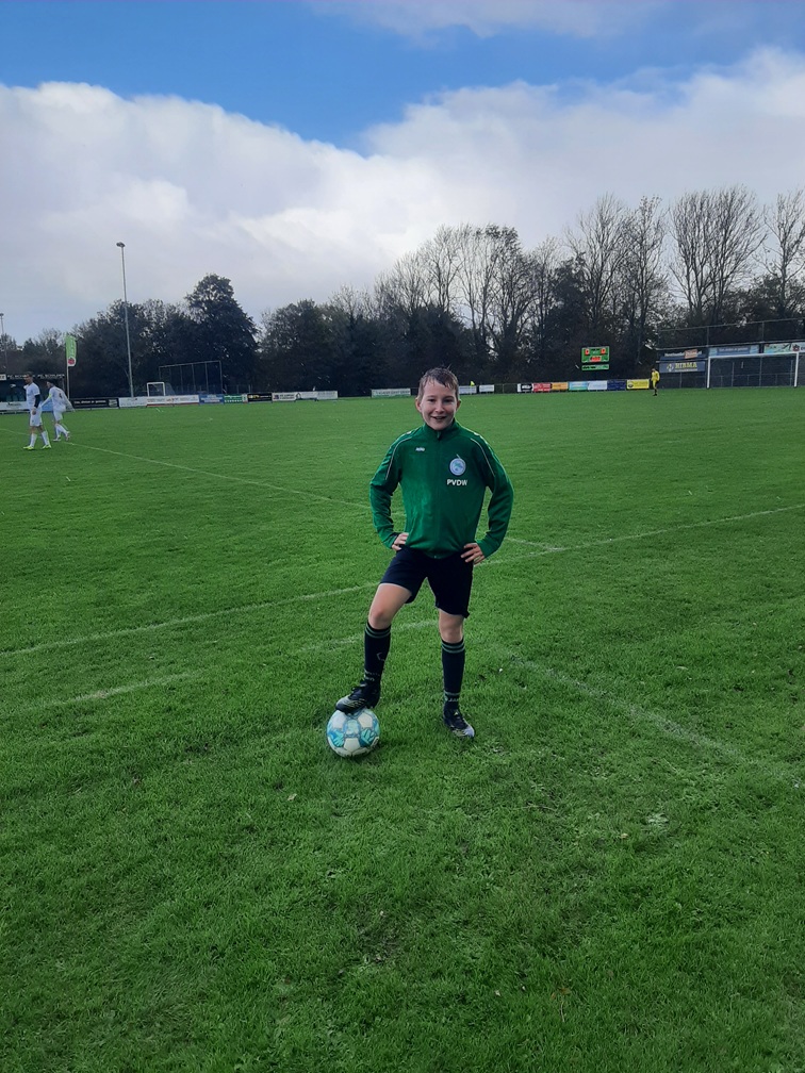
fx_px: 806
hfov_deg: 53.1
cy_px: 536
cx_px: 402
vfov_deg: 67.3
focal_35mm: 26
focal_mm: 3.93
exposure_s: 1/1499
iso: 40
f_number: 1.7
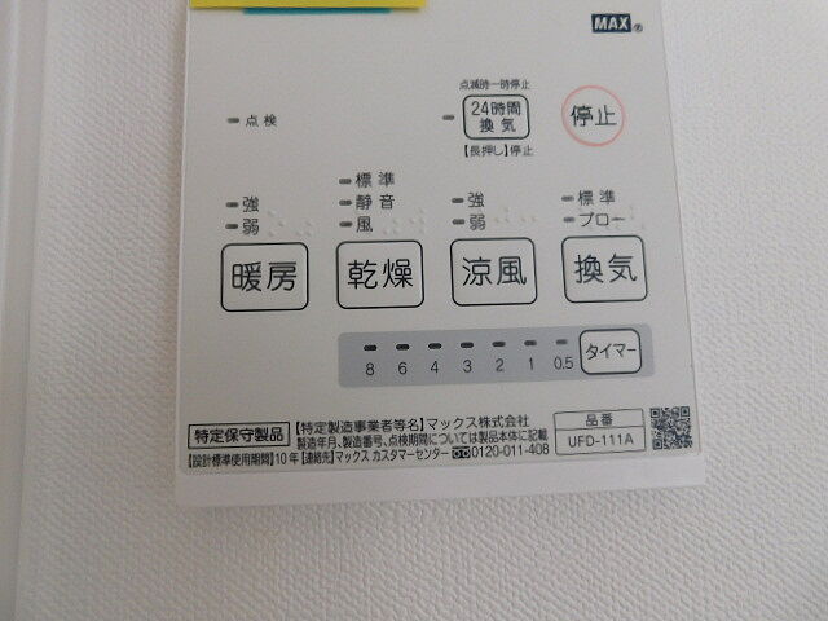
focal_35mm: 23
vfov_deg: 58.9
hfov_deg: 73.9
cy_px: 310
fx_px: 550
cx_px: 414
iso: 125
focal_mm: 4
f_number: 3
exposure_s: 1/30
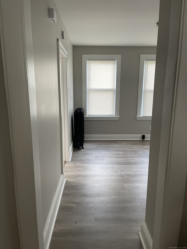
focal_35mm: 25
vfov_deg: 69.4
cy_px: 124
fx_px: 180
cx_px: 94
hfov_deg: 54.9
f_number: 1.6
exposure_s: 1/71
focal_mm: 5.1
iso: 125
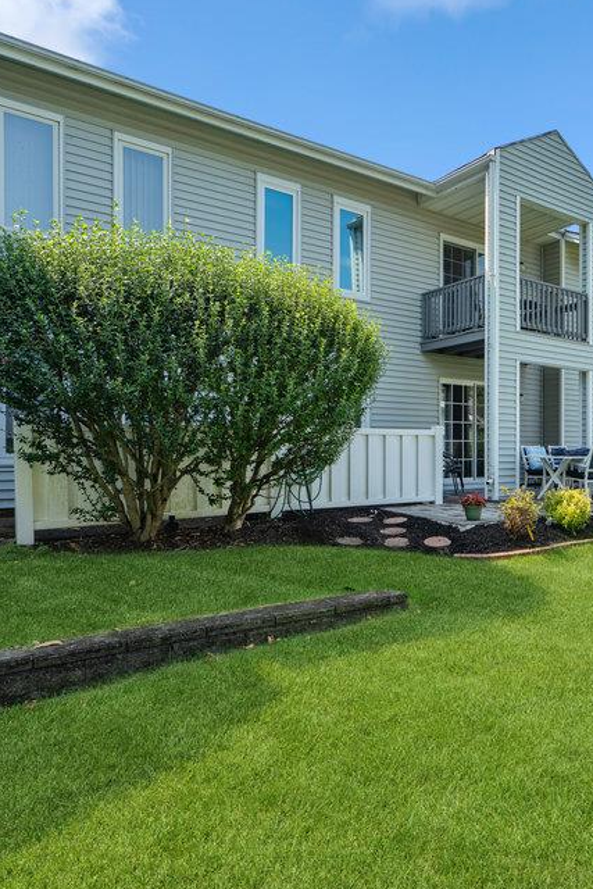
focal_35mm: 25
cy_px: 449
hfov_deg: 45.6
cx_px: 551
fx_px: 617
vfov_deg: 71.5
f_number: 5.6
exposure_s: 1/200
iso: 80
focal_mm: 16
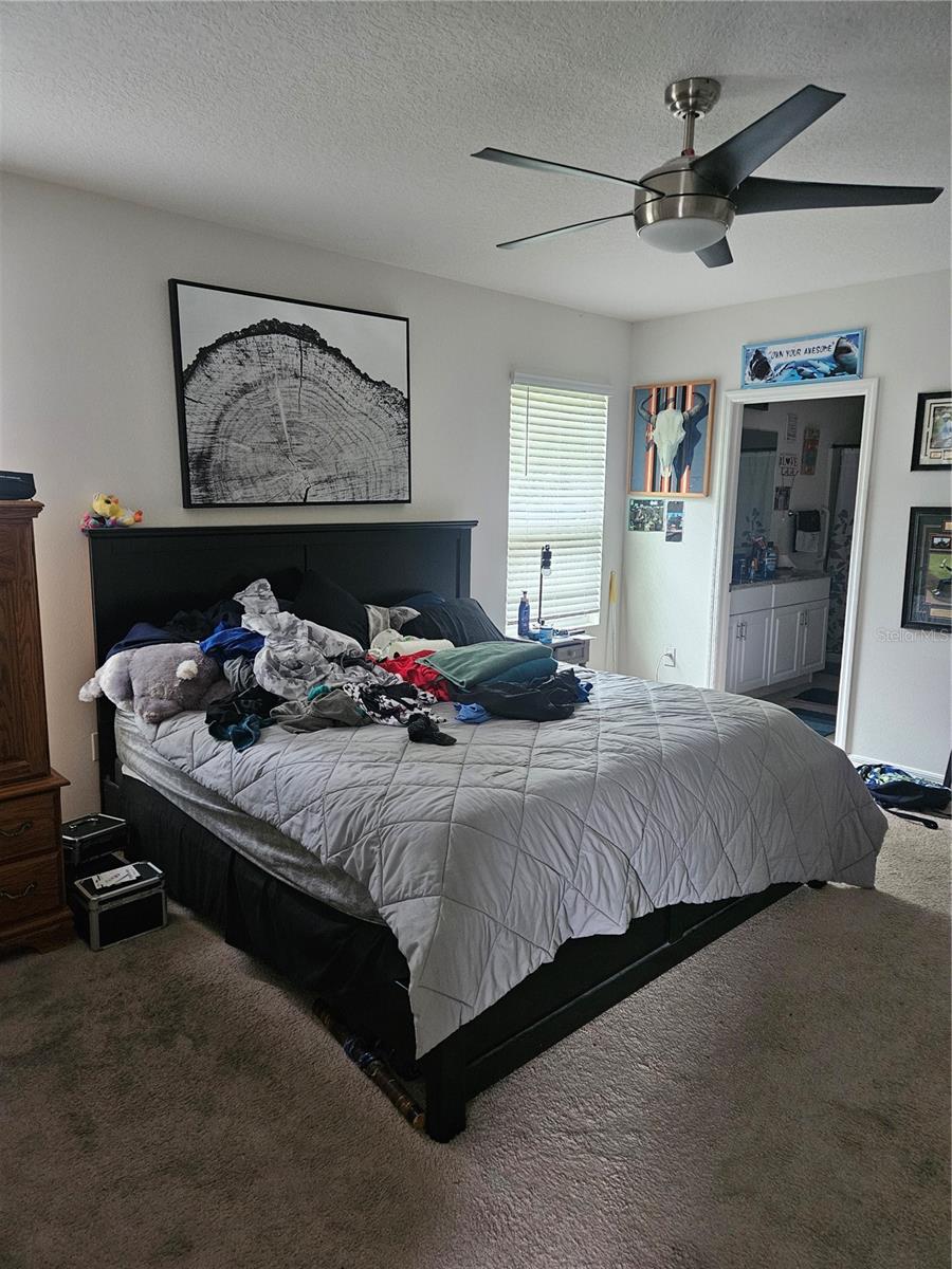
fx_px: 843
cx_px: 476
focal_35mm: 23
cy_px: 634
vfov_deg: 73.9
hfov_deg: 58.9
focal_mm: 5.4
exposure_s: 1/60
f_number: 1.8
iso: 500
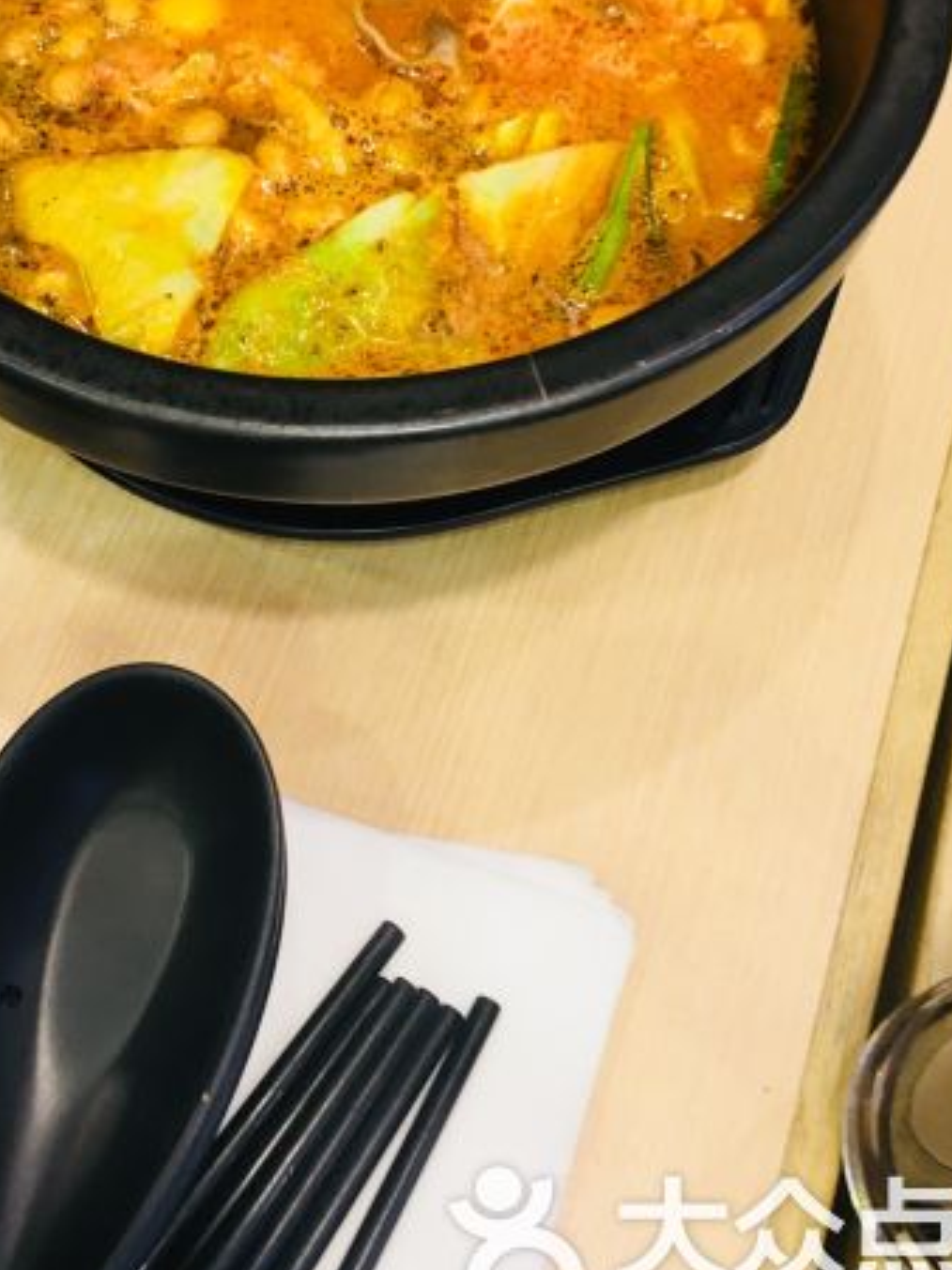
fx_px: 1651
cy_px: 394
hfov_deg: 32.1
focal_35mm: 45
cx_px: 415
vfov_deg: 41.4
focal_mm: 4.15
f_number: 2.2
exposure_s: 1/33
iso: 100
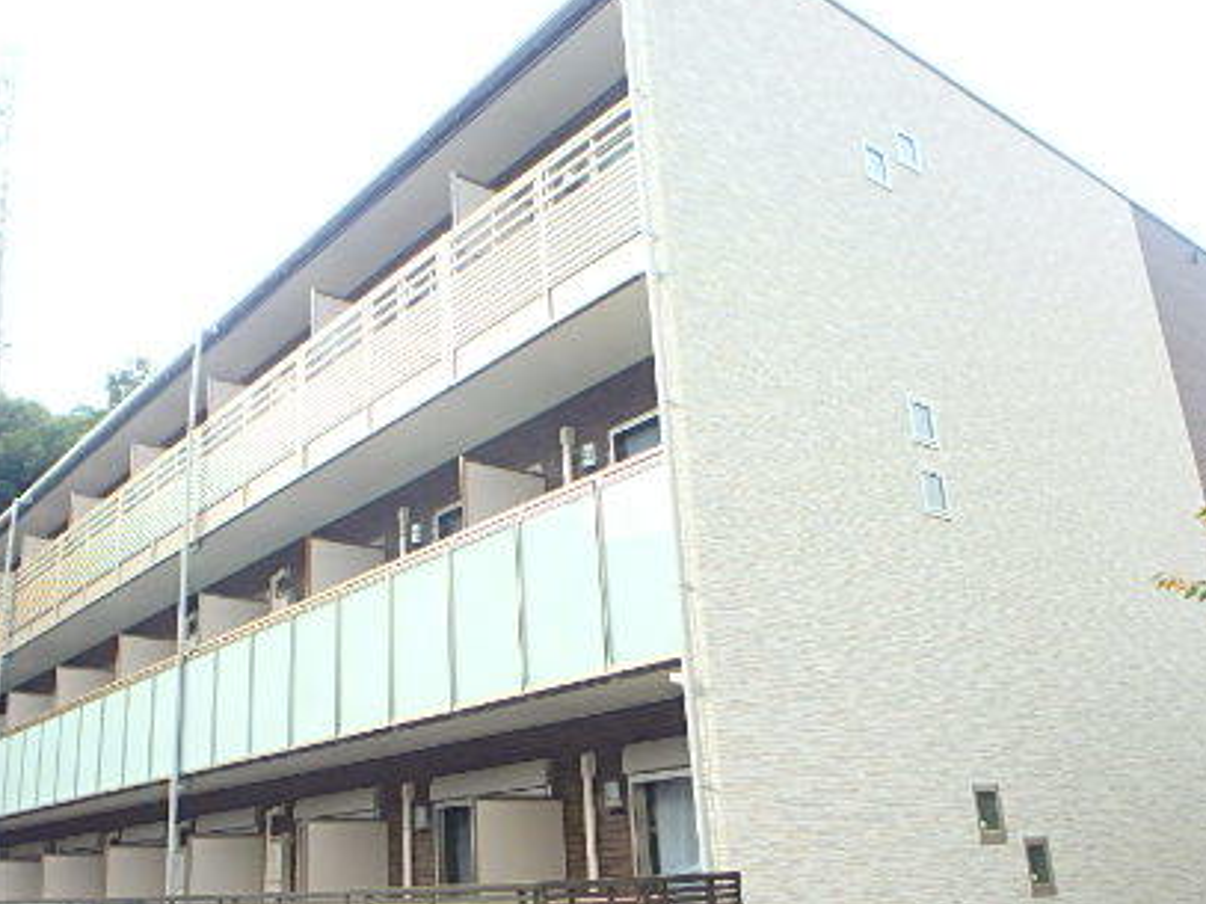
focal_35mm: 33
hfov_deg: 55.1
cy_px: 483
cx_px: 513
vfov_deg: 42.9
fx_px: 1149
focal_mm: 3.7
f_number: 3.5
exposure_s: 1/200
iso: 125
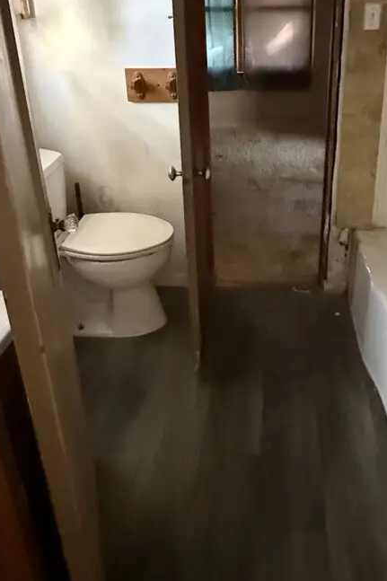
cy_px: 147
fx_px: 436
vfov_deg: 63.6
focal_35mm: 27
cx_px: 239
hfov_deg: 47.5
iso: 1600
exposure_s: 1/38
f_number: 2.2
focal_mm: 2.22
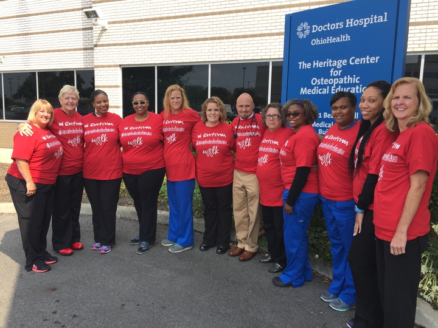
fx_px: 367
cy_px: 164
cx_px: 219
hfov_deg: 61.7
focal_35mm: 29
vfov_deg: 48.2
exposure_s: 1/682
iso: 32
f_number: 2.2
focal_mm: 4.15
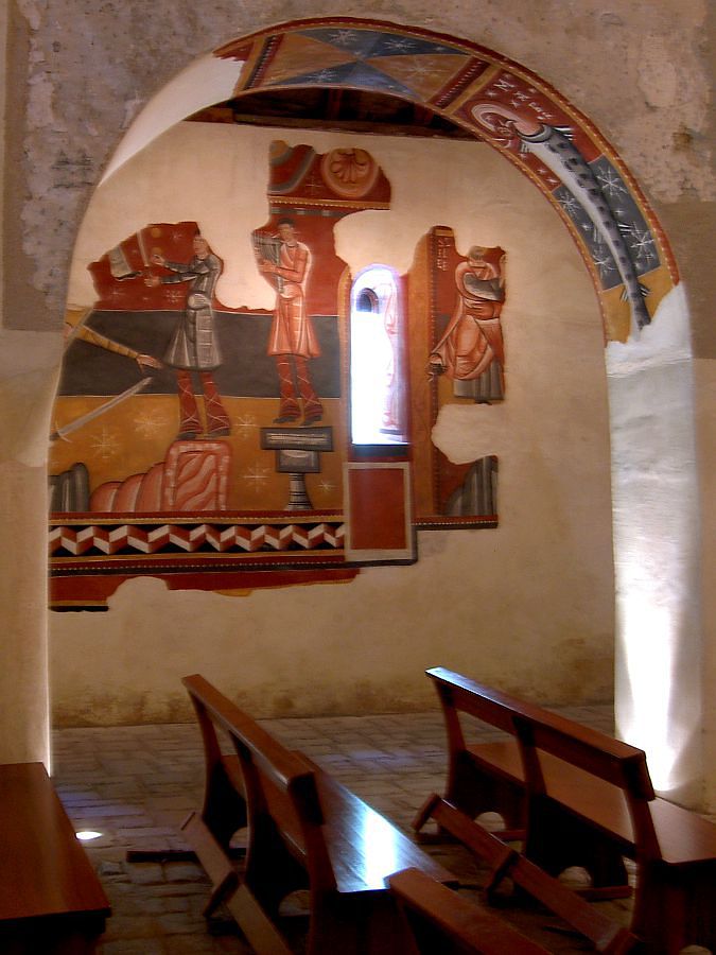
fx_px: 938
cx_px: 358
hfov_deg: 41.8
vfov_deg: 54.0
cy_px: 478
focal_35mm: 34
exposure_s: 5
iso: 50
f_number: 4.7
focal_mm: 5.6
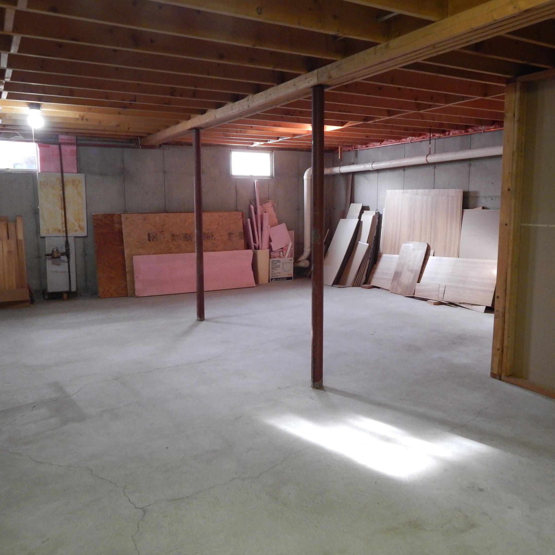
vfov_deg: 57.3
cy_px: 271
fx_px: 508
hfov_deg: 57.3
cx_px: 283
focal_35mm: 28
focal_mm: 4
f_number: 3
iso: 400
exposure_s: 1/15
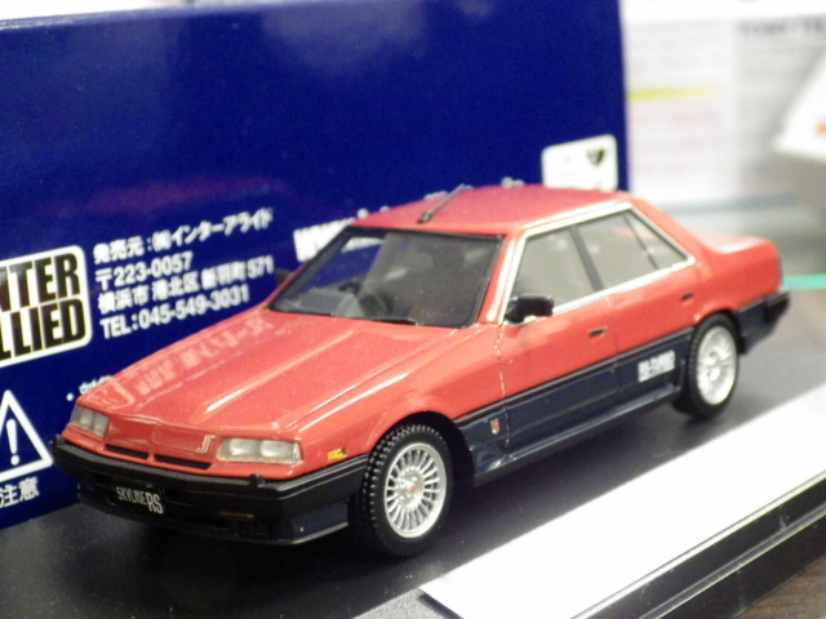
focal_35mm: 71
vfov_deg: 20.7
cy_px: 310
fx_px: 1694
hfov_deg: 27.4
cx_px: 413
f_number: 4.2
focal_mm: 12.8
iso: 1250
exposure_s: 1/25
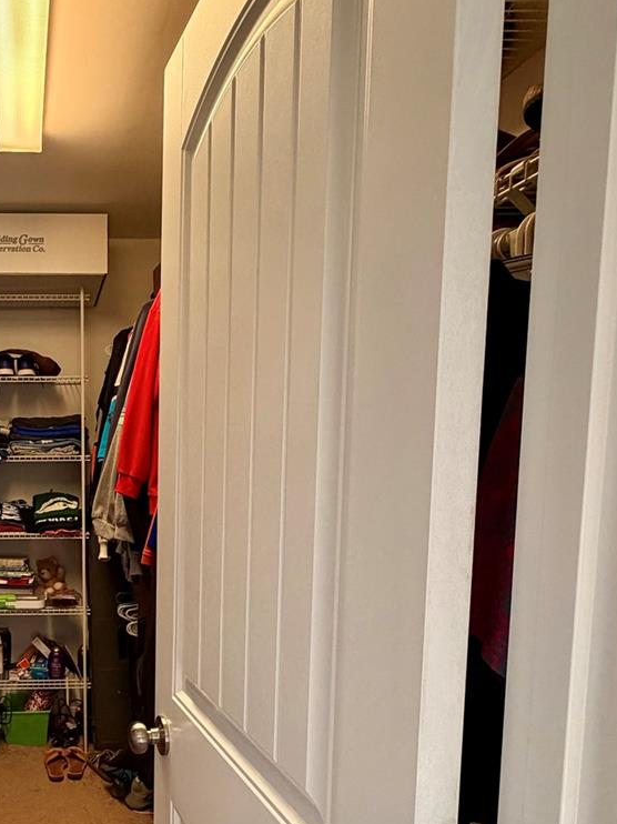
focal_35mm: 29
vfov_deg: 60.6
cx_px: 39
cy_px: 529
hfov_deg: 43.2
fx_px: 690
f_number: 2.2
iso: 250
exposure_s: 1/120
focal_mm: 2.22
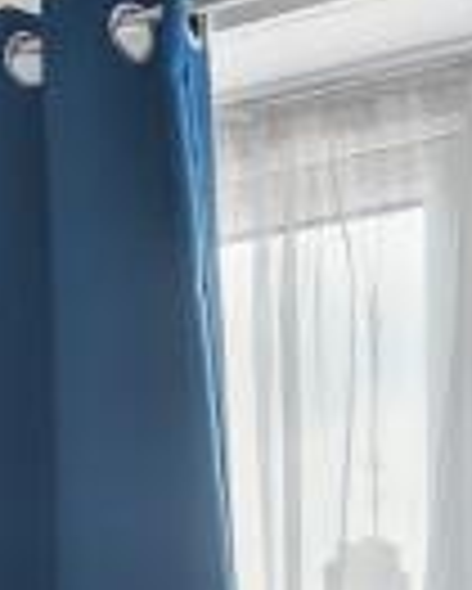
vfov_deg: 14.6
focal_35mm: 117
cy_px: 1029
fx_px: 2041
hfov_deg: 12.9
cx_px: -81
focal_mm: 16
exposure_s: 1/15
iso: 320
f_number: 5.6
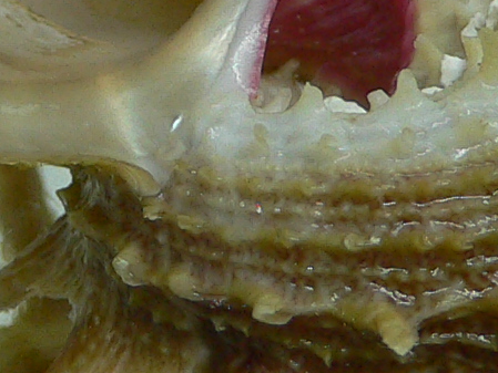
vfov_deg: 9.4
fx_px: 2259
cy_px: 41
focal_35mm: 157
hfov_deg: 12.5
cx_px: 133
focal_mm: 4.6
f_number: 2.8
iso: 100
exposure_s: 1/60
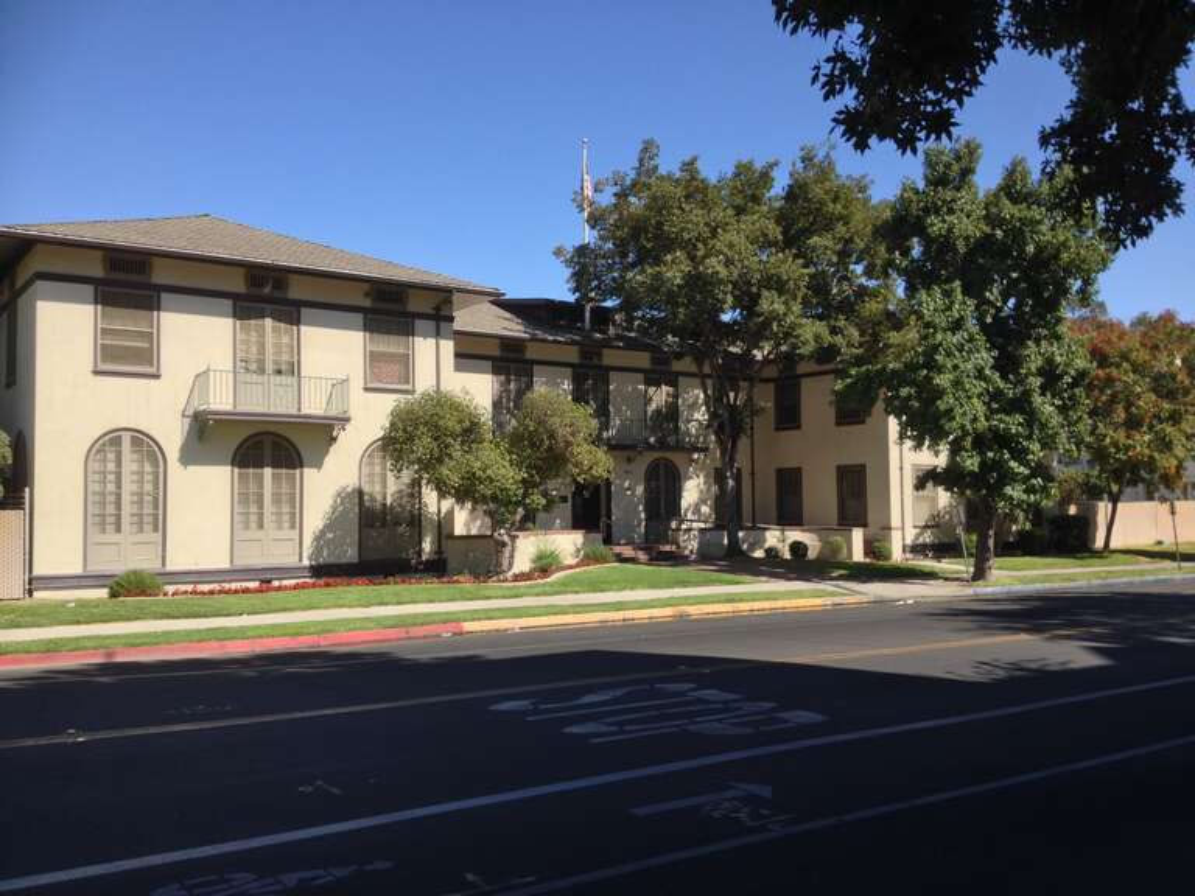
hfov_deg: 52.6
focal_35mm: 35
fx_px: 1208
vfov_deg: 40.7
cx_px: 598
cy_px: 448
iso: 50
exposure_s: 1/1104
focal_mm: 4.28
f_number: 2.4
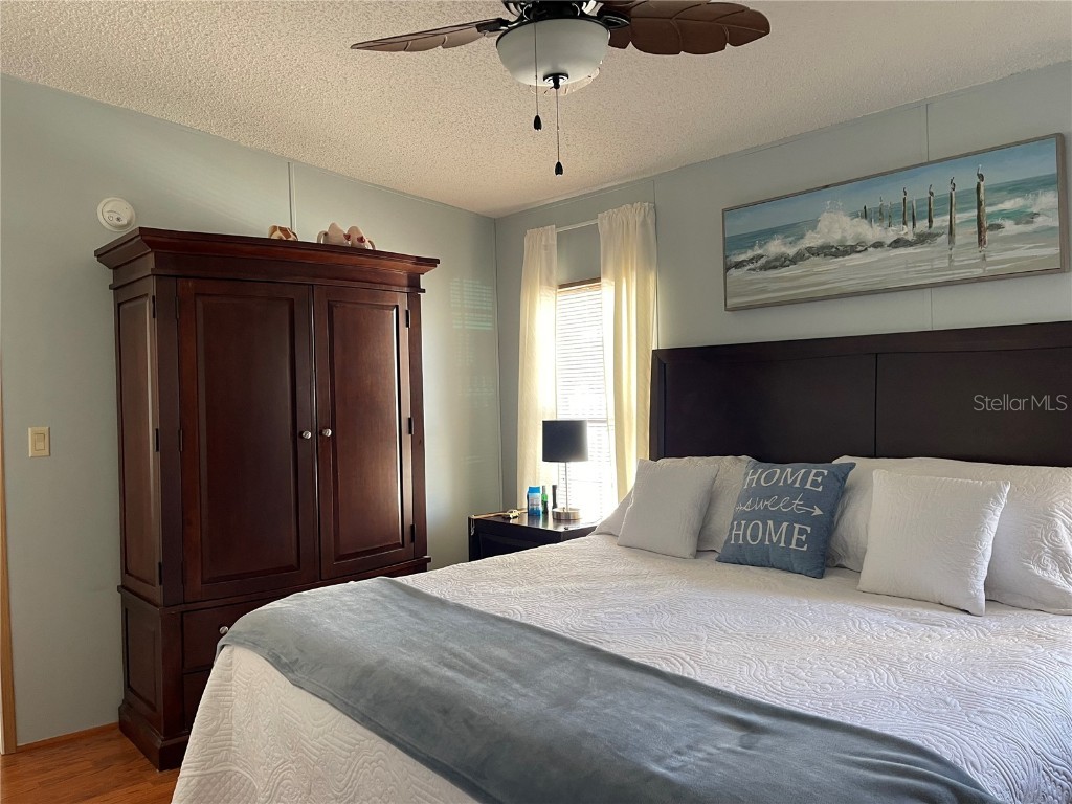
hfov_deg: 69.4
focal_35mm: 25
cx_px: 536
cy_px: 402
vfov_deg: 54.9
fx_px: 774
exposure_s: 1/60
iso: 160
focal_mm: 5.1
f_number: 1.6
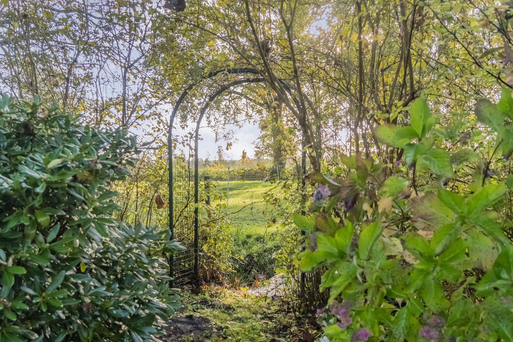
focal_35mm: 34
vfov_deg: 38.9
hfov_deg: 55.8
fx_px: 484
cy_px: 171
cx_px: 256
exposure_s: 1/500
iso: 1000
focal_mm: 23
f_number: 2.8
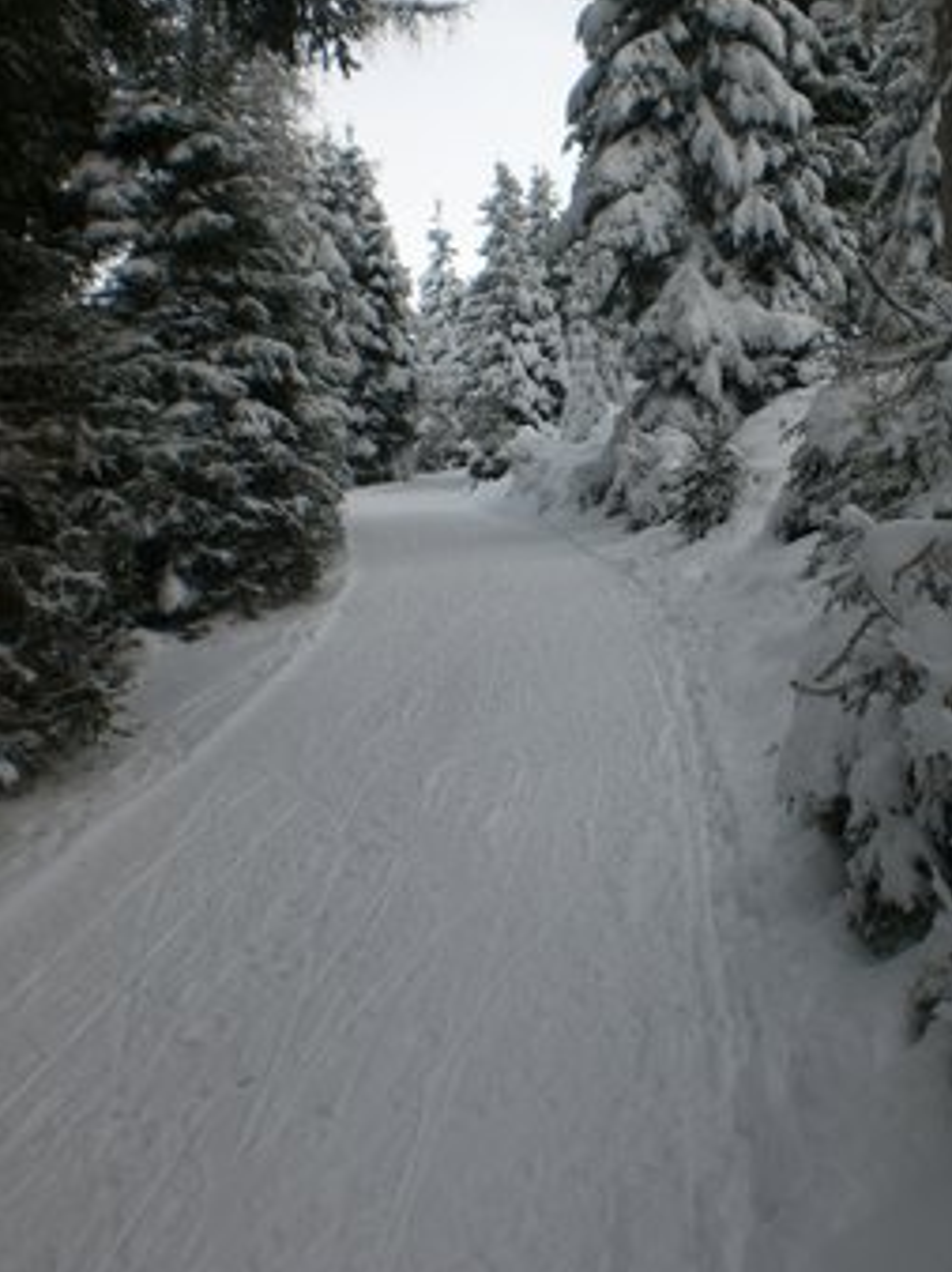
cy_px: 621
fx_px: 1652
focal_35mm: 45
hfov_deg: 32.1
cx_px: 561
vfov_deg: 42.1
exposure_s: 1/250
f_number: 4.4
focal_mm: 6.3
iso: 50
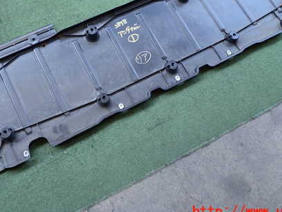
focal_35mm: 44
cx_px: 141
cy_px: 66
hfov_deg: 42.9
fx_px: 359
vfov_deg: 32.5
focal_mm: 5.4
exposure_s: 1/125
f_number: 2.3
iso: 200
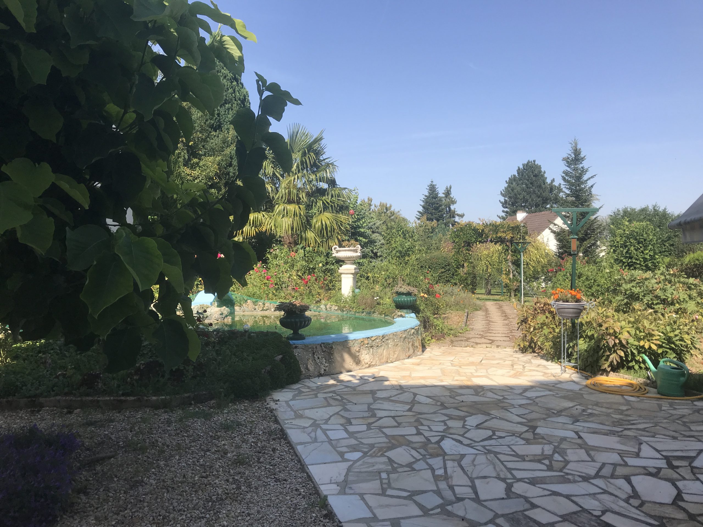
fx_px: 569
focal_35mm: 28
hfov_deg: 63.4
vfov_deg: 49.7
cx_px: 352
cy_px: 264
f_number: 1.8
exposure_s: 1/1681
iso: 20
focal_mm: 3.99
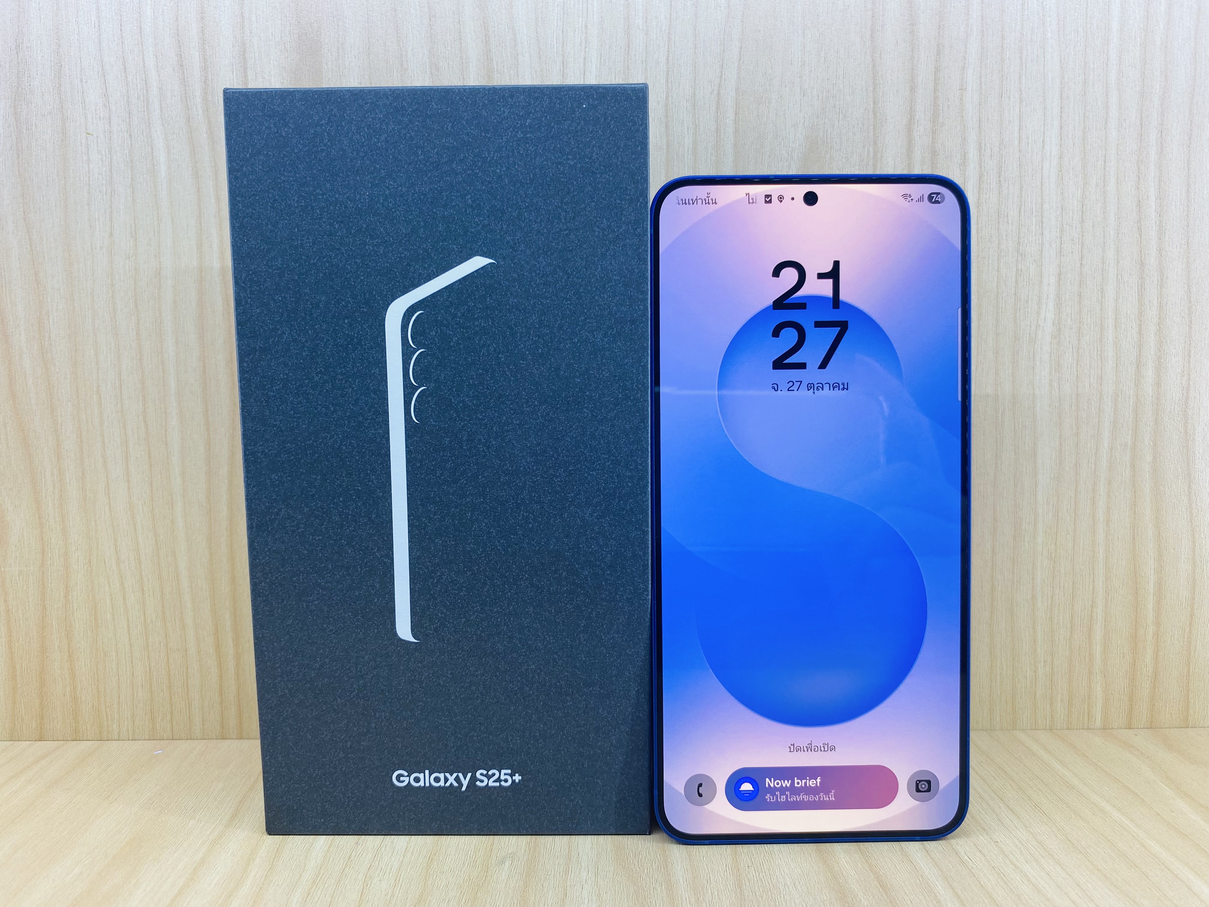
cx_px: 604
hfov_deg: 67.3
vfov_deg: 53.1
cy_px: 454
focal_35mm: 26
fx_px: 908
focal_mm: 4.25
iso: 40
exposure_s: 1/96
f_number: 1.8
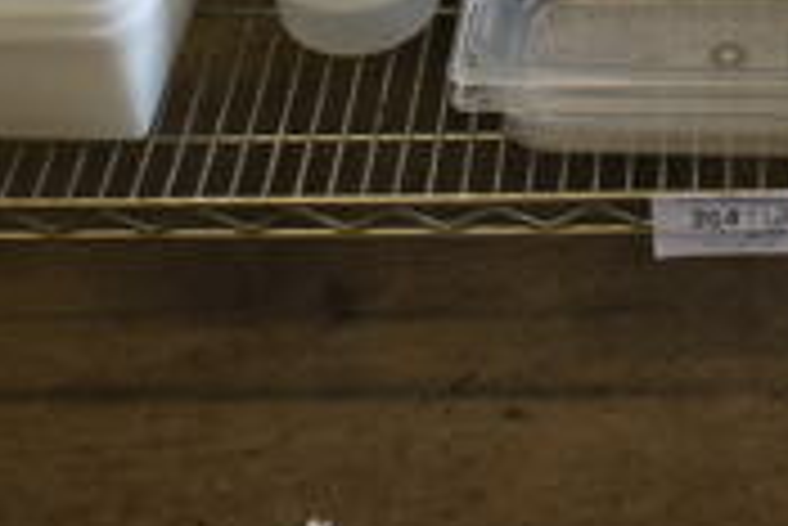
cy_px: -360
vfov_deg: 13.4
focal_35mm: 94
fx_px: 2059
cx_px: 707
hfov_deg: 21.2
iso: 160
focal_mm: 18
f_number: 3.5
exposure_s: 1/30
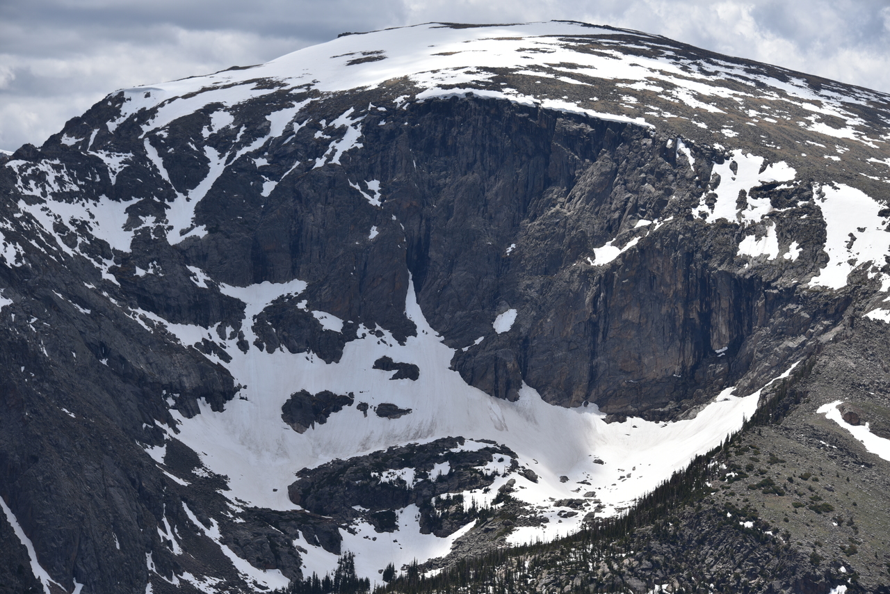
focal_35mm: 116
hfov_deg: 17.6
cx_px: 445
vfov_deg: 11.8
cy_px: 297
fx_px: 2868
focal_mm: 116
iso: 100
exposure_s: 1/400
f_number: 10
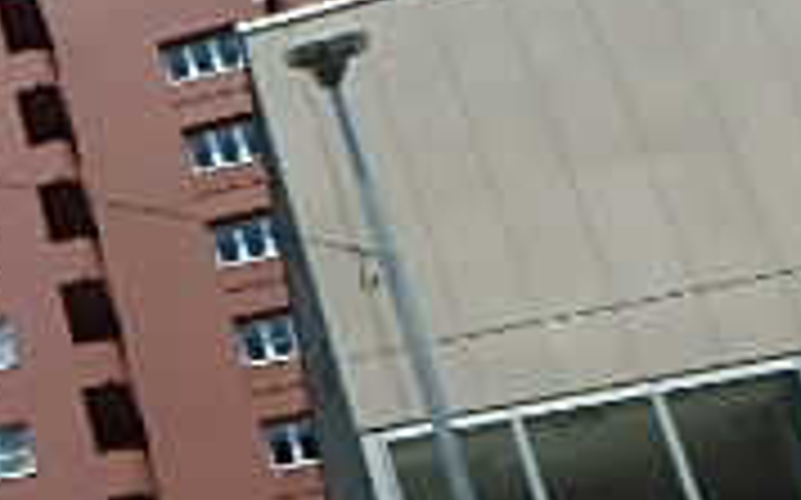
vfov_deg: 16.3
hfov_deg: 19.7
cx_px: -612
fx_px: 1745
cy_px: 261
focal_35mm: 80
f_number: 6
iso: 125
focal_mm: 3.7
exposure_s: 1/500
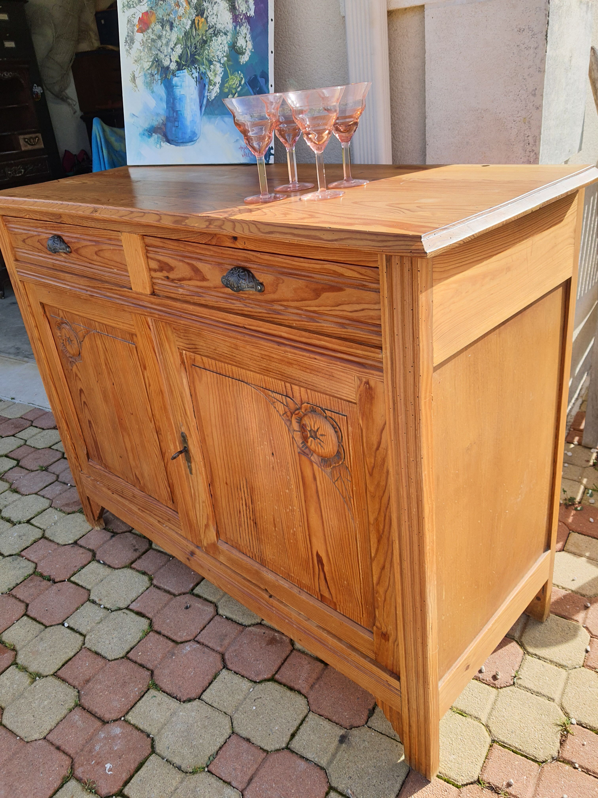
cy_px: 399
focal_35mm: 26
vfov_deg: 67.3
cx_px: 299
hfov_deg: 53.1
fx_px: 599
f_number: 1.7
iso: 50
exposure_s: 1/996
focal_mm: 4.32
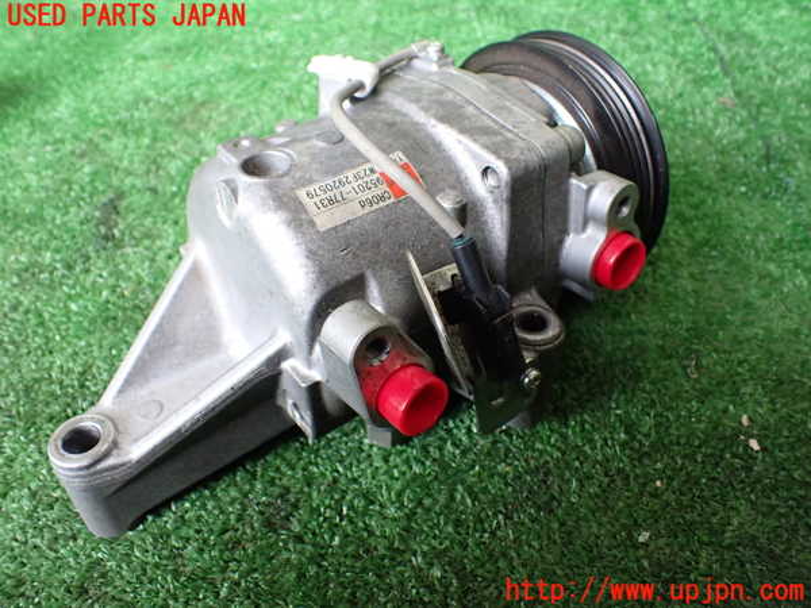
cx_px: 406
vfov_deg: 46.8
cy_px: 304
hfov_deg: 60.0
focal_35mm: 30
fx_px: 703
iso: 800
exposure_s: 1/100
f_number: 2.3
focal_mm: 5.4
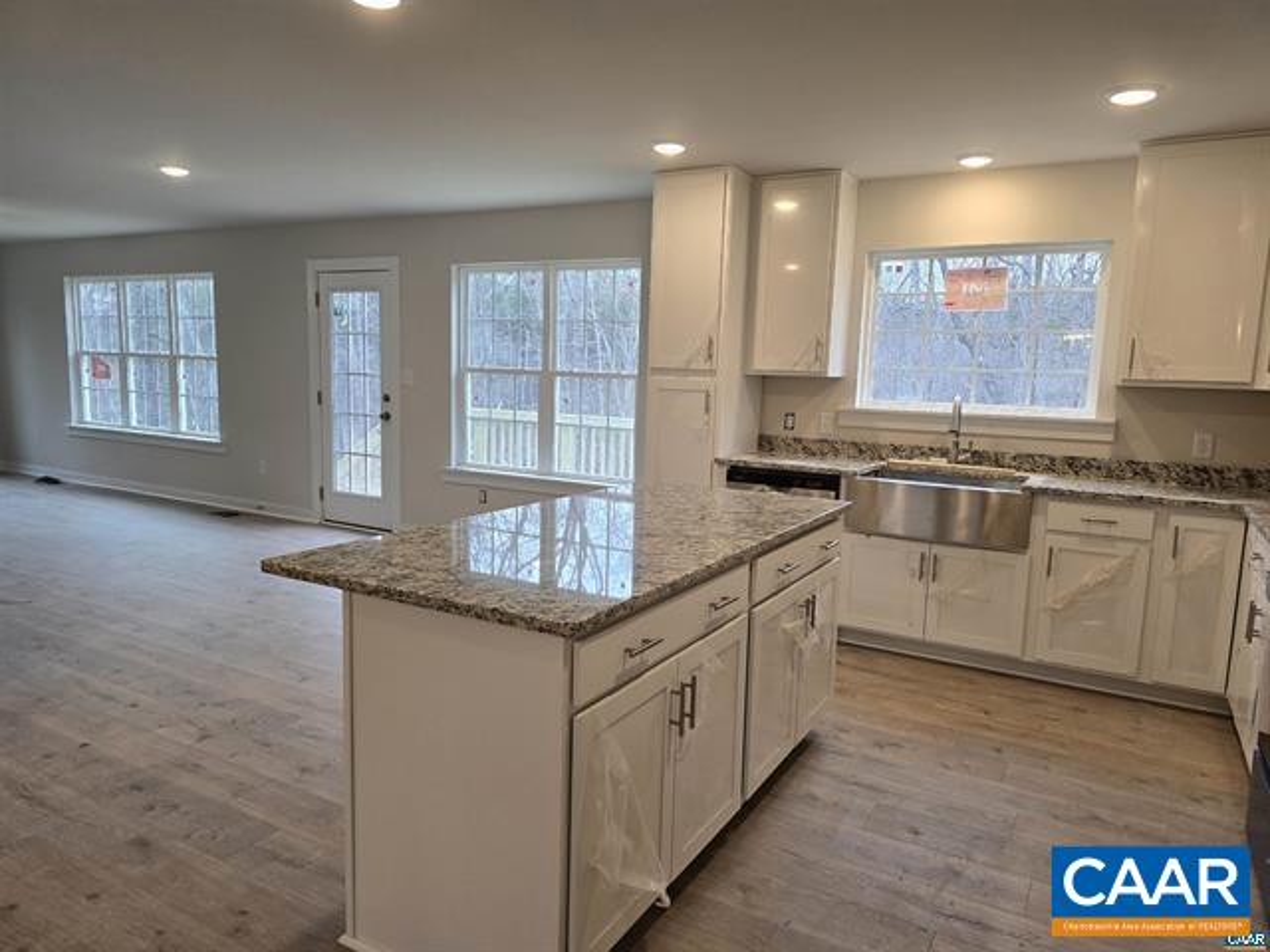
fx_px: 844
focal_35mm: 23
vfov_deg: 58.9
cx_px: 635
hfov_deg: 73.9
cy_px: 476
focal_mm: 6.3
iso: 100
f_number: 1.7
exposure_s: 1/120
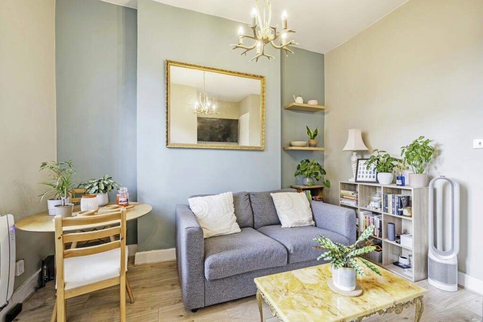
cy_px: 161
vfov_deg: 77.3
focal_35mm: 15
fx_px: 201
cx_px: 242
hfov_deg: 100.4
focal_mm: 15
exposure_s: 1/80
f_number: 11
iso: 400
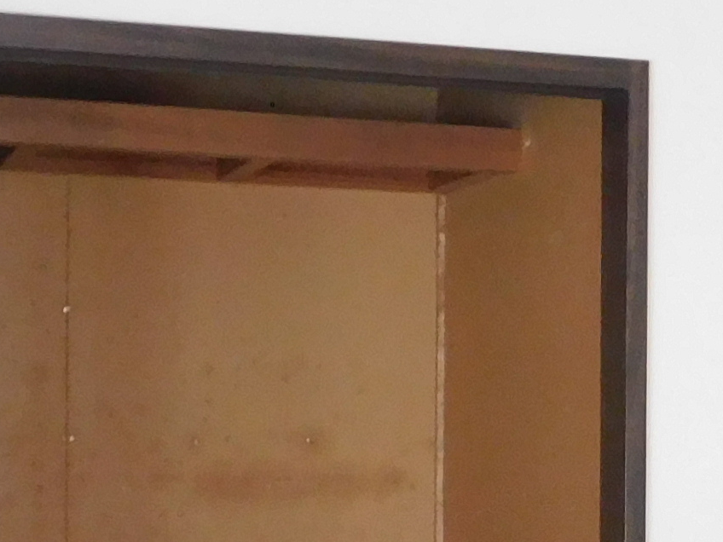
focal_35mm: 125
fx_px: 2611
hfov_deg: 15.1
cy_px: 515
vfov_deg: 11.8
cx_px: 906
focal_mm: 4
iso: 320
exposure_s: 1/30
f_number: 3
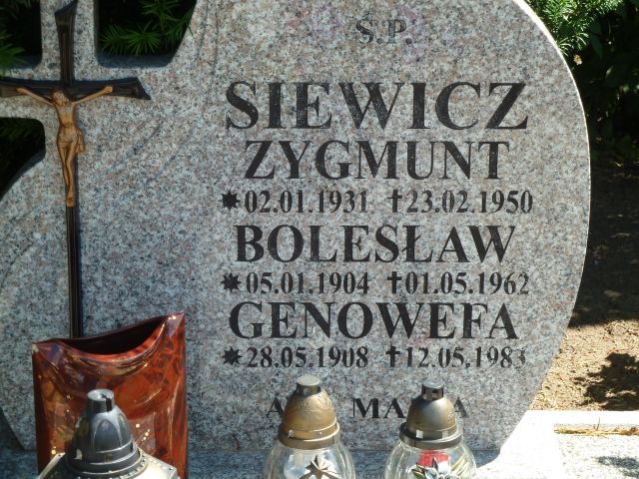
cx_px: 320
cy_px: 240
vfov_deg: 13.3
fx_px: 2049
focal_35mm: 111
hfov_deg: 17.7
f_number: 4.4
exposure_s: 1/125
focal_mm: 18.2
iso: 80
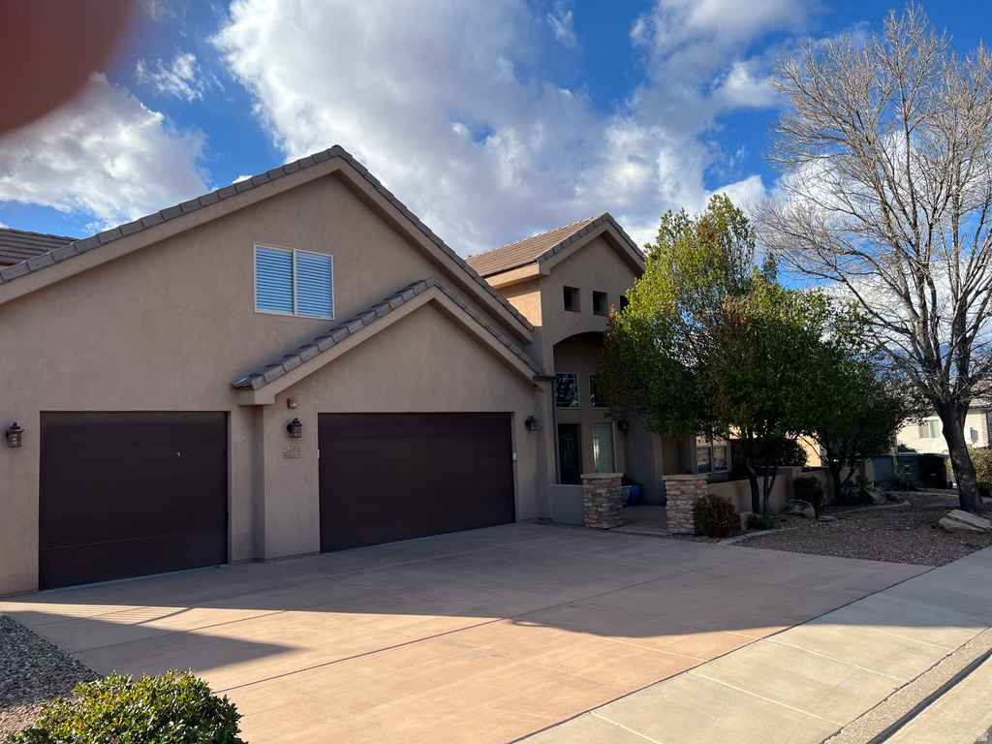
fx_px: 745
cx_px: 496
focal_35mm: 26
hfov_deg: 67.3
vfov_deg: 53.1
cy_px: 372
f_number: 1.5
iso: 50
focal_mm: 5.7
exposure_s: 1/2457
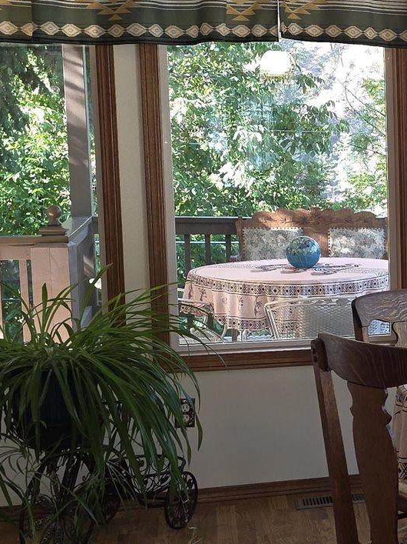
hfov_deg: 17.7
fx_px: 1176
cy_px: 256
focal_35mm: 75
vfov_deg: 26.0
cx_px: 606
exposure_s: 1/60
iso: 125
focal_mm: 6.3
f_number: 1.7
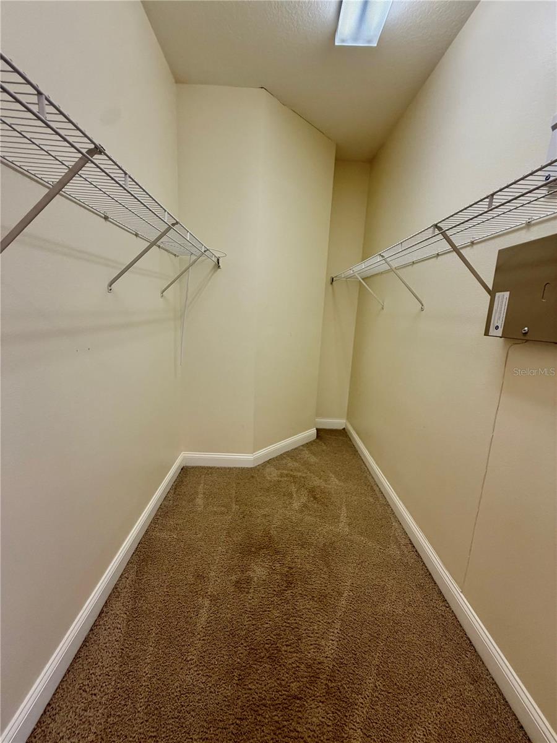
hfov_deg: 85.7
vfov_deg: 102.1
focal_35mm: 14
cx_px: 278
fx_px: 300
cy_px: 372
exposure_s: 1/120
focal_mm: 2.22
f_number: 2.2
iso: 160
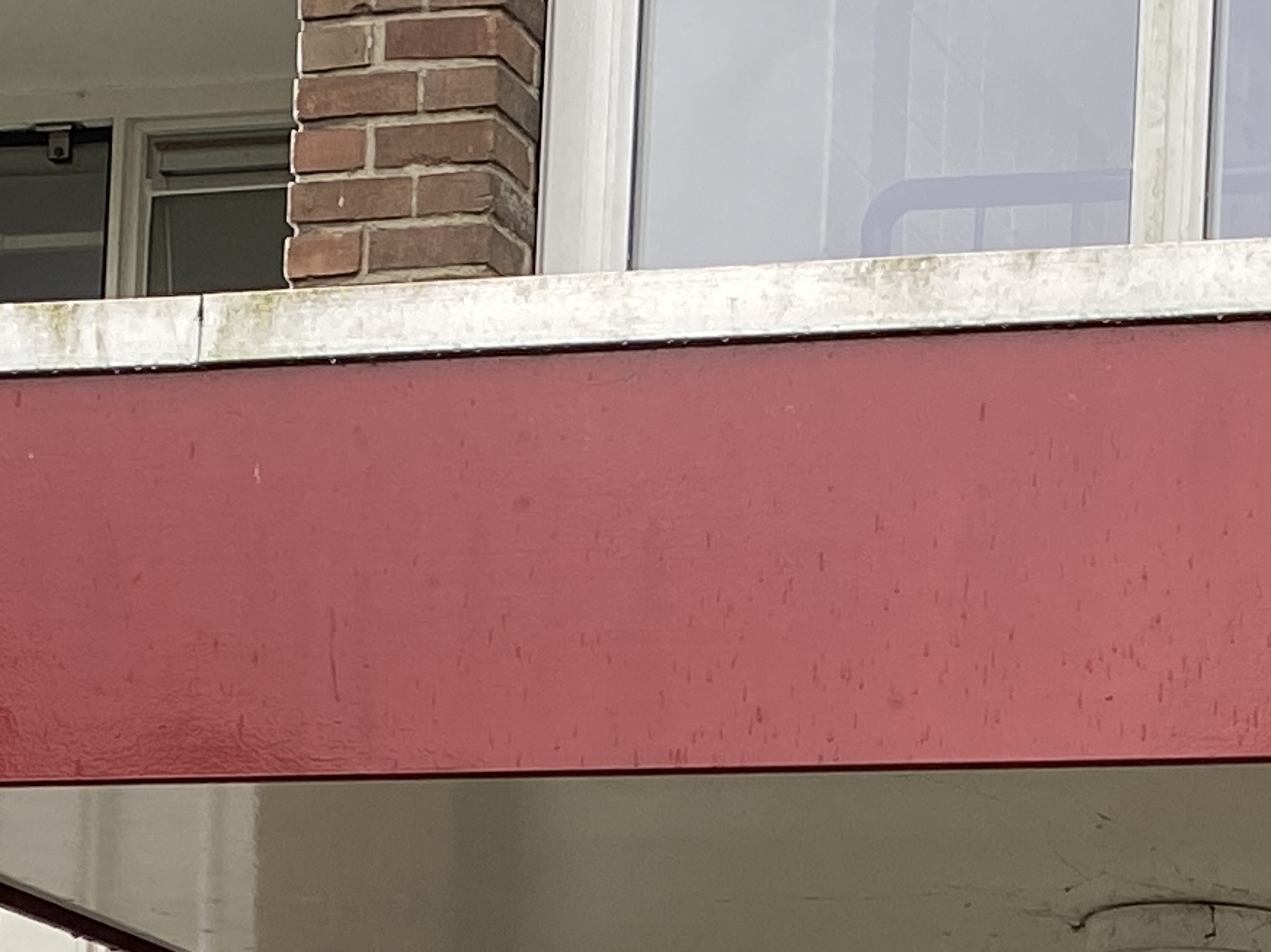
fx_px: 4405
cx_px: 1334
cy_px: 1830
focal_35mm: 120
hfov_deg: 16.0
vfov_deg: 11.3
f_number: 1.8
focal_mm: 4.25
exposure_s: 1/122
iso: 50
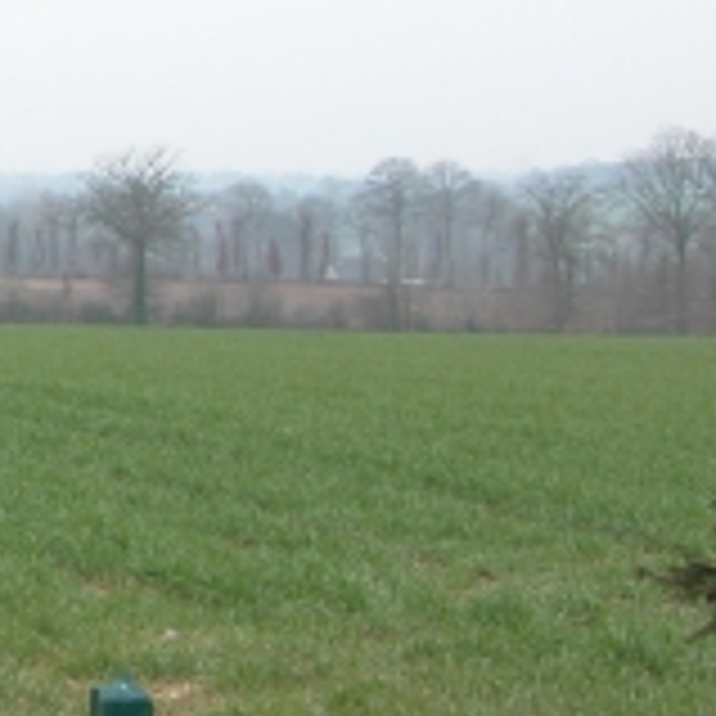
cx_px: -635
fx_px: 3112
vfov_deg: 13.0
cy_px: 117
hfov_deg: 11.9
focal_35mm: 133
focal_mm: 8.9
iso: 100
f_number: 4
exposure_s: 1/107
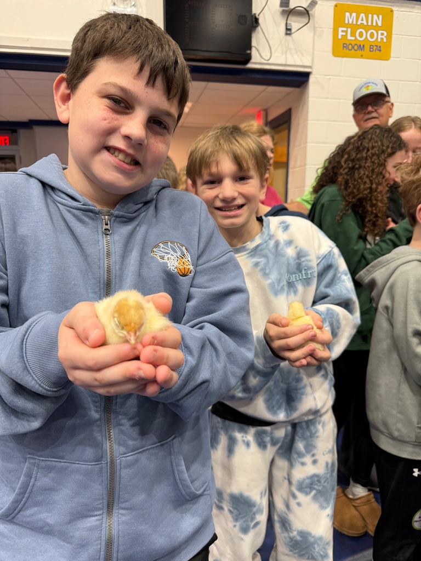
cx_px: 210
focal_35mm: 24
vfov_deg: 71.6
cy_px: 280
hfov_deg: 56.8
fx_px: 389
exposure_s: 1/121
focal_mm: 6.76
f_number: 1.78
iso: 200
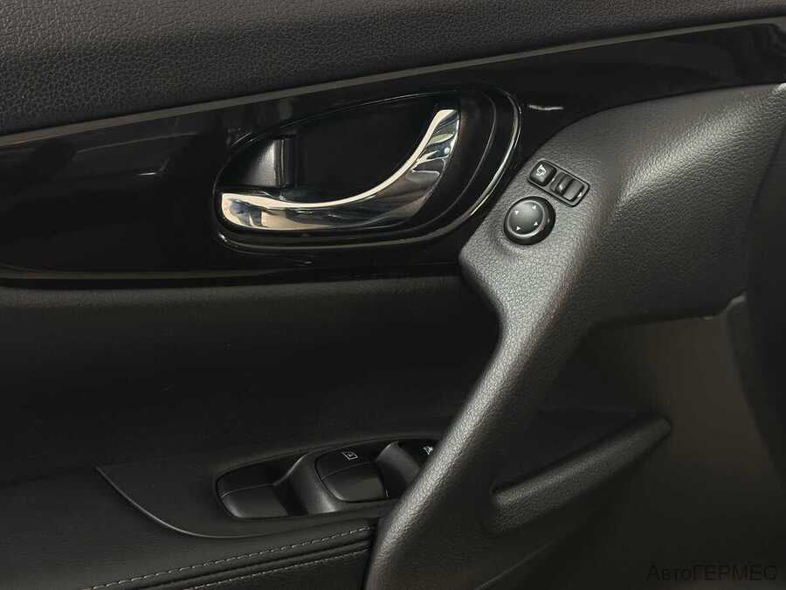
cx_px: 393
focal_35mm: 48
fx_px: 1090
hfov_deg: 39.7
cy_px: 295
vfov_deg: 30.3
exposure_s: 1/33
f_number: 1.78
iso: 200
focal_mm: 6.86
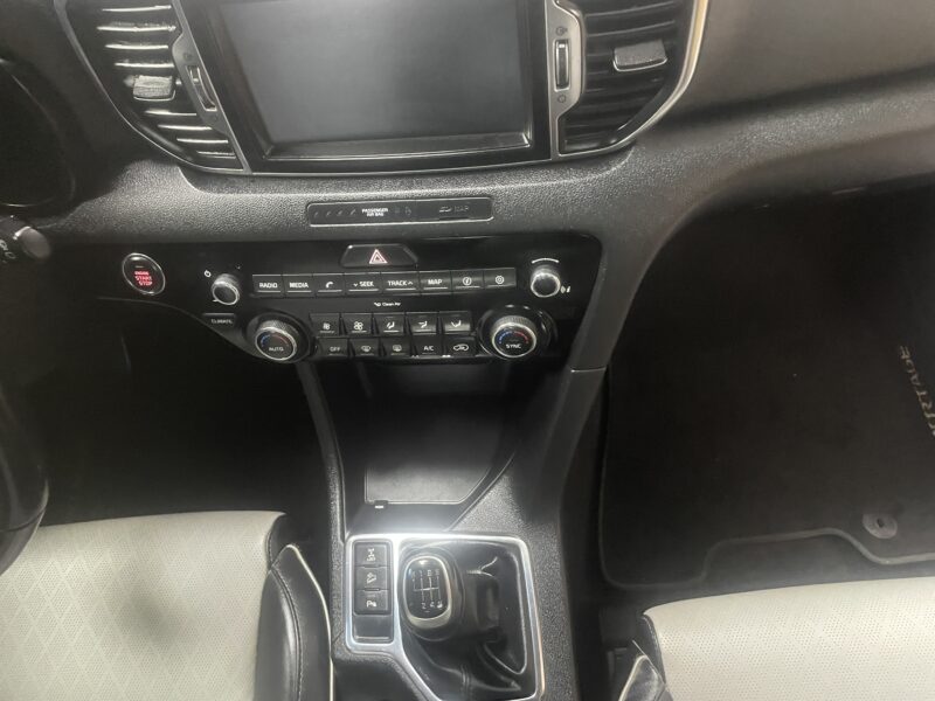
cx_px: 468
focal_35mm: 26
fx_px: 702
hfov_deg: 67.3
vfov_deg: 53.1
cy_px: 350
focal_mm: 4.2
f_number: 1.6
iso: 800
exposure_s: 1/25
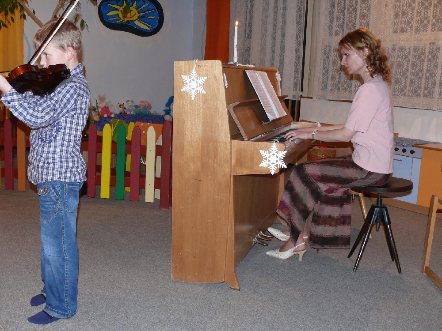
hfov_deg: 44.7
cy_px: 172
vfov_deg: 34.3
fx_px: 536
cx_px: 192
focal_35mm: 42
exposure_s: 1/30
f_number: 2.8
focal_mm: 7.4
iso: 200
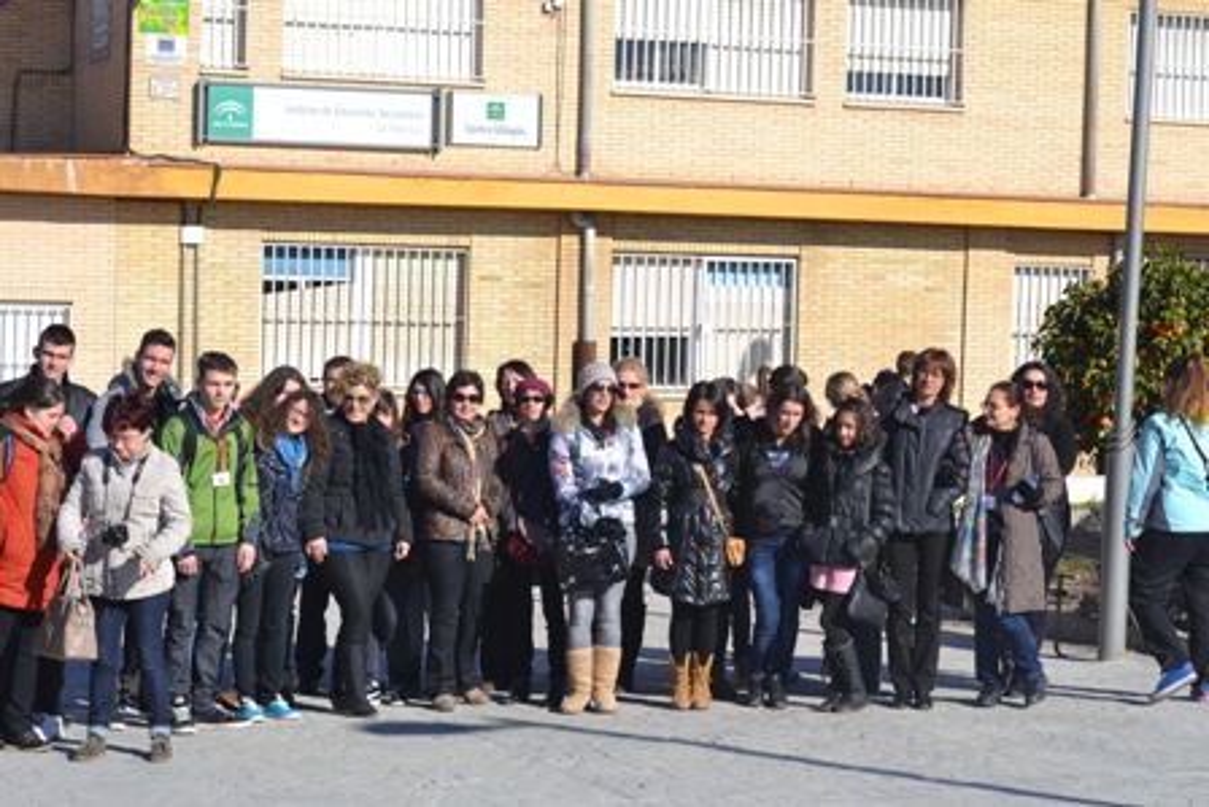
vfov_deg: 18.2
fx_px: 2519
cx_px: 604
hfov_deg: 27.0
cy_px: 404
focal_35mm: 75
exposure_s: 1/250
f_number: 8
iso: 100
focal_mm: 50
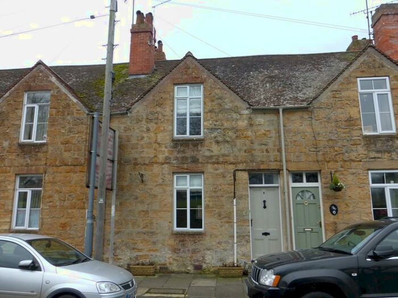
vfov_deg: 54.9
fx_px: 287
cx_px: 199
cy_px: 149
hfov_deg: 69.4
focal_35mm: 25
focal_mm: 4.3
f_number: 4
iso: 200
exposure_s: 1/250
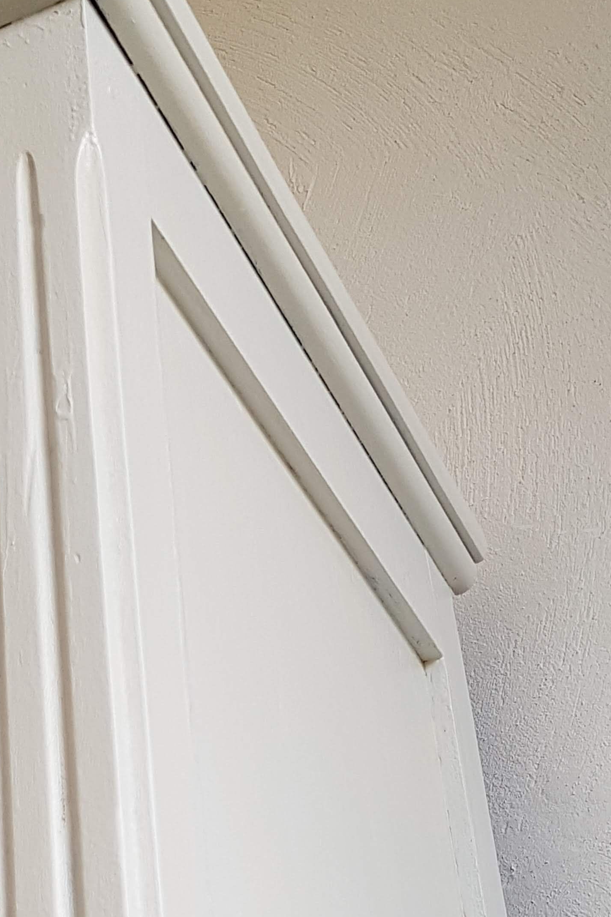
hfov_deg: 26.5
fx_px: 1298
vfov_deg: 36.1
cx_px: 315
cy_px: 853
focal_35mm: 51
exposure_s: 1/100
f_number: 1.7
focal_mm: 4.2
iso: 64
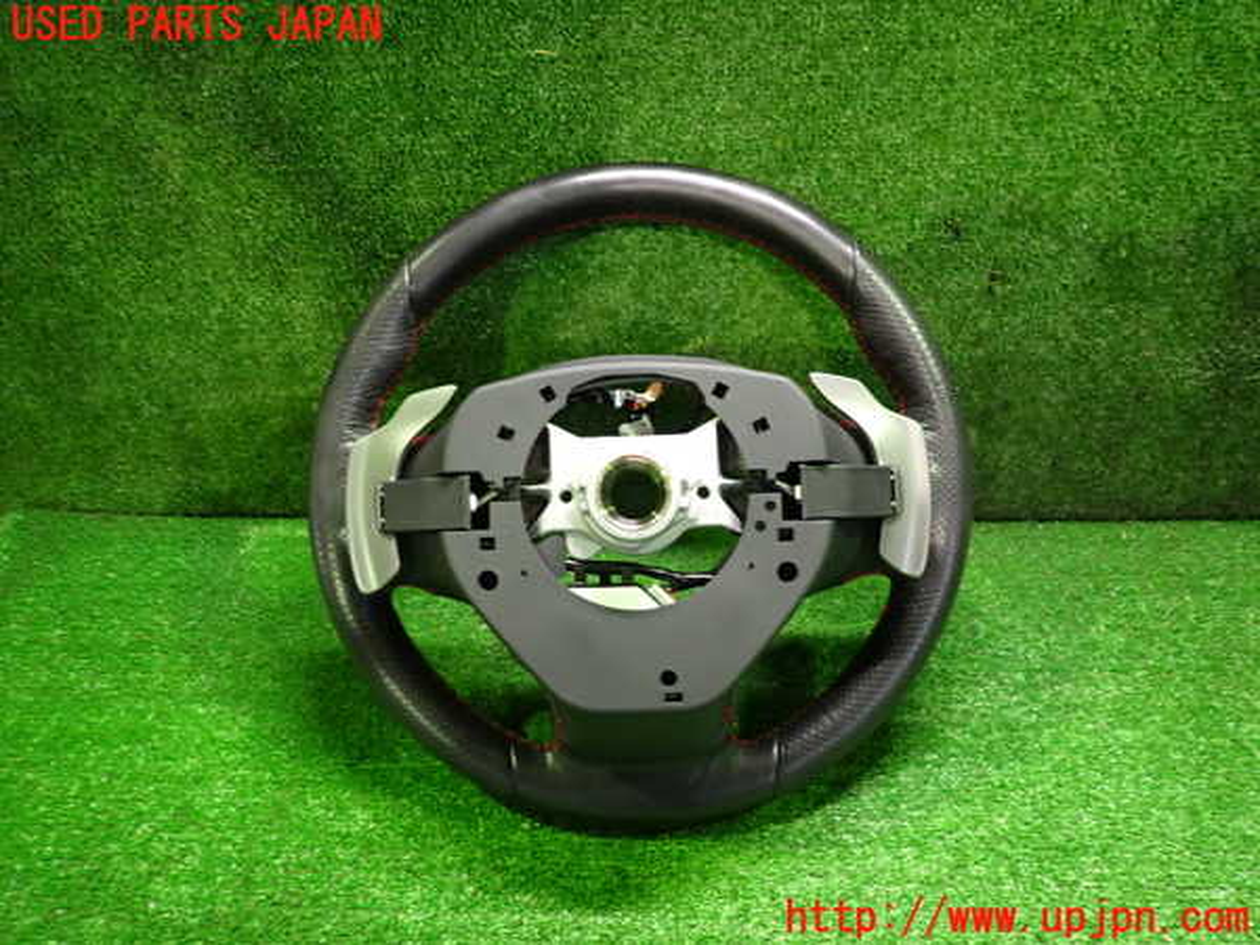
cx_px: 630
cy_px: 472
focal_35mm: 25
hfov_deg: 69.4
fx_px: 910
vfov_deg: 54.9
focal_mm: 4.5
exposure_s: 1/30
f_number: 2
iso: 800
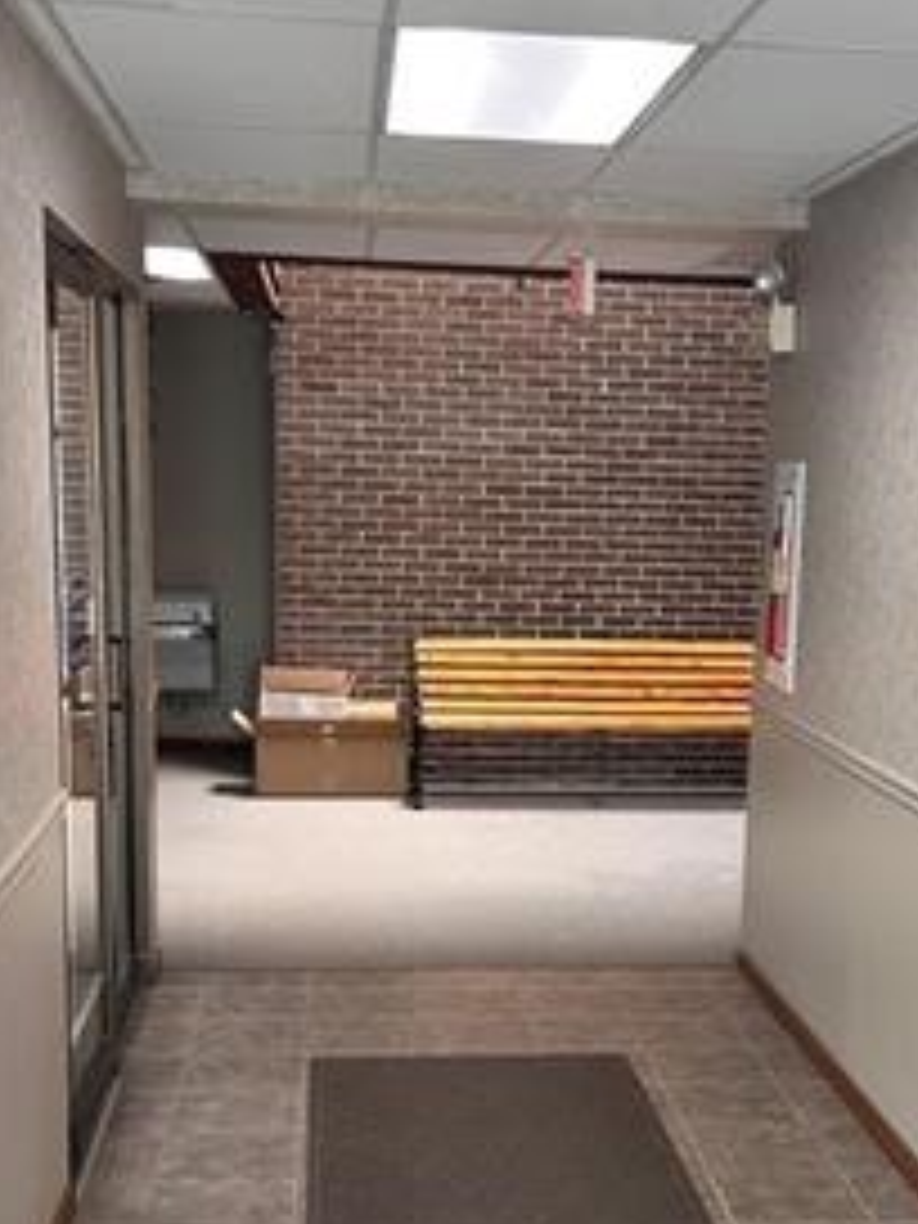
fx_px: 1874
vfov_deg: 35.9
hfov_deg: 27.4
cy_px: 801
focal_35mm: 53
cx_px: 598
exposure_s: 1/60
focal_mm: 6.86
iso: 160
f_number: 1.78
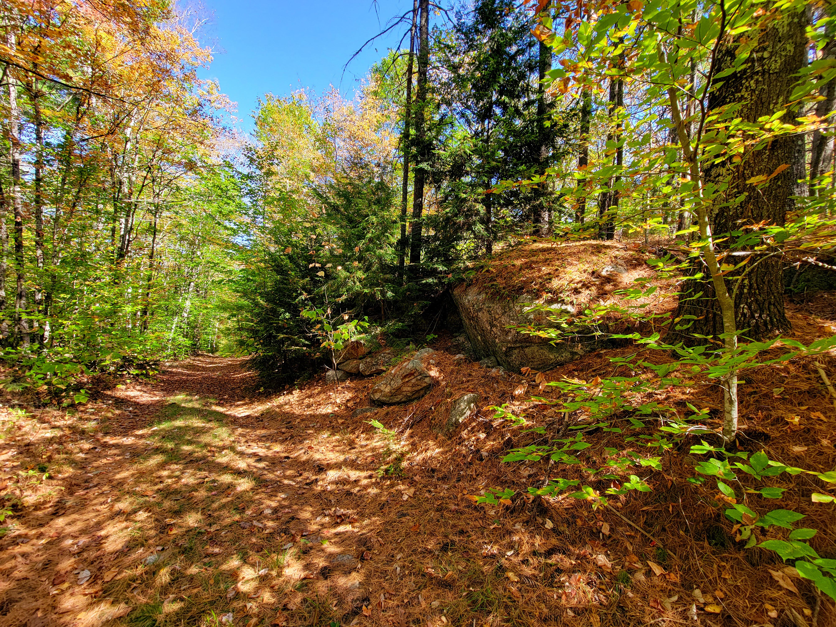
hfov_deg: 106.2
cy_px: 314
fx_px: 314
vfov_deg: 89.9
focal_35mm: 13
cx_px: 418
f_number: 2.2
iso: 50
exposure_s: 1/150
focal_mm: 2.2
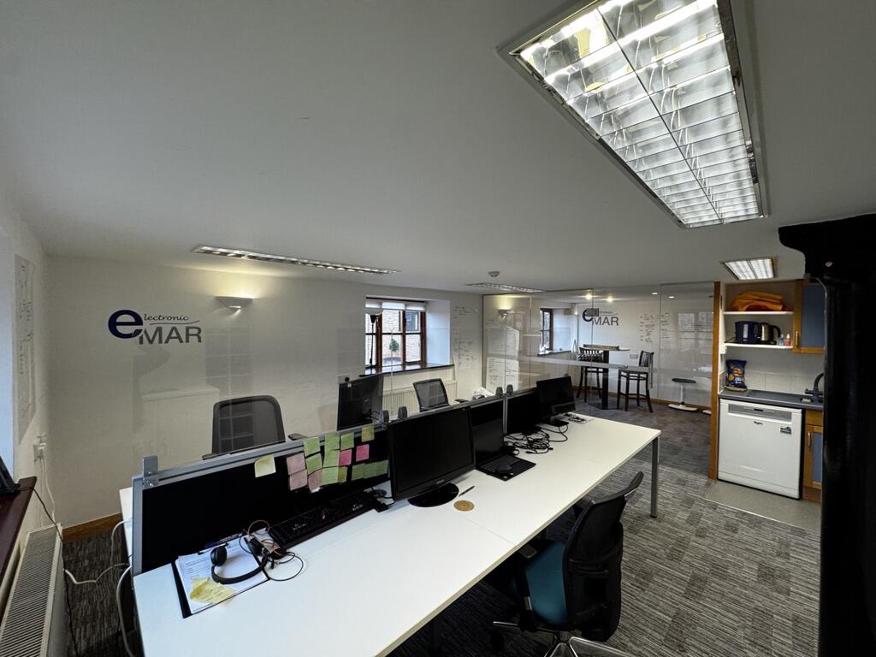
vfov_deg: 85.7
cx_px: 438
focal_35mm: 14
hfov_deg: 102.1
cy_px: 328
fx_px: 354
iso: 160
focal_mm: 2.22
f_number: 2.2
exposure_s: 1/100
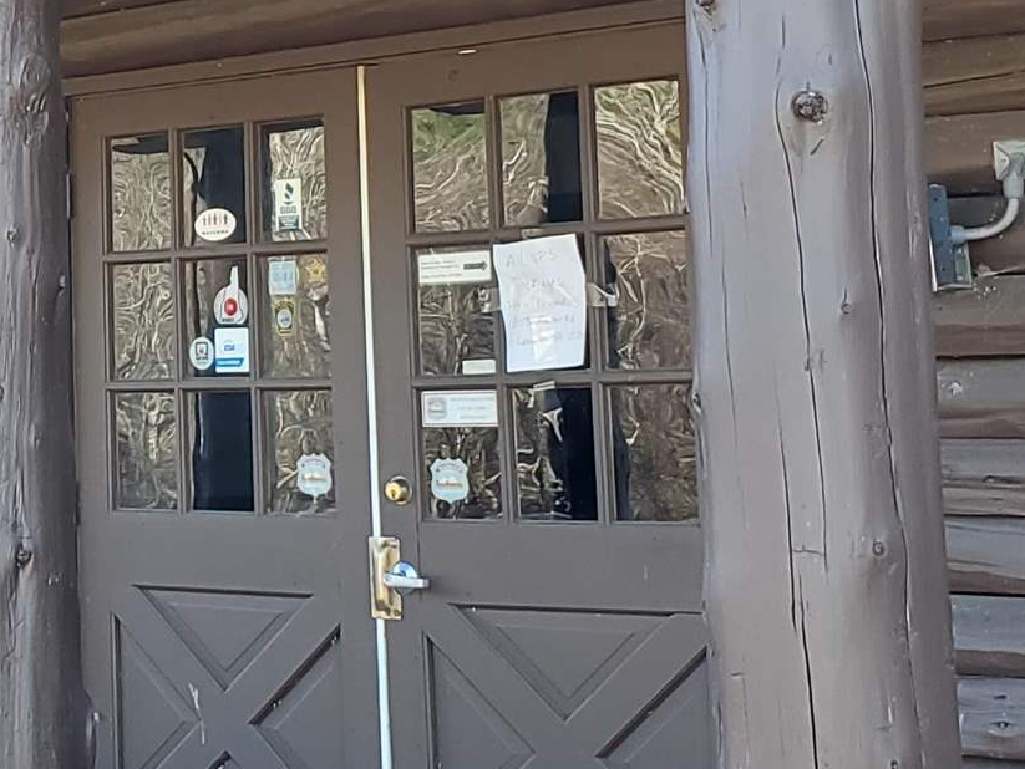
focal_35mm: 97
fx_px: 2873
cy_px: 142
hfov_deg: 19.4
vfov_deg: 15.2
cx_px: -95
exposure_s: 1/120
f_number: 2.4
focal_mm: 4.3
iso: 64
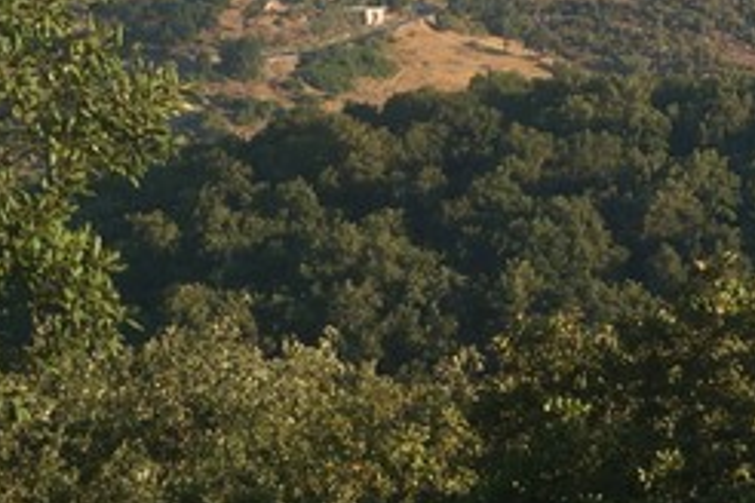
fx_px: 7675
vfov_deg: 3.7
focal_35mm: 366
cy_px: -316
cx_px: 1142
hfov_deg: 5.6
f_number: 5.6
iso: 100
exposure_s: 1/320
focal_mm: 50
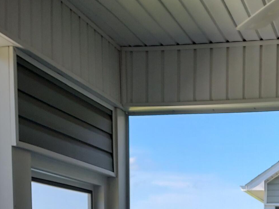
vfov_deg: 18.4
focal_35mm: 73
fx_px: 589
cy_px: 293
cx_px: 250
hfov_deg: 25.8
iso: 40
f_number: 1.8
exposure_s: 1/332
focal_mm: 4.6
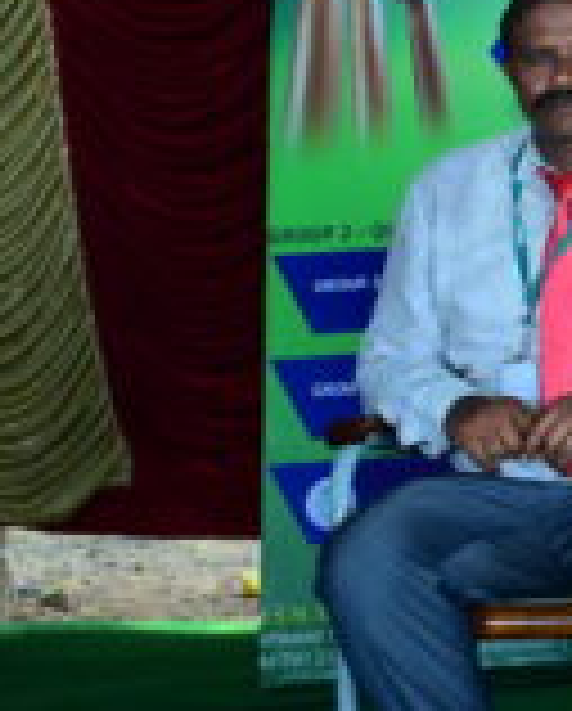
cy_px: 137
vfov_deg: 10.9
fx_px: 3714
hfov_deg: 6.9
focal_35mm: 176
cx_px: 2225
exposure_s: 1/160
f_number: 5
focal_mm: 29
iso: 640
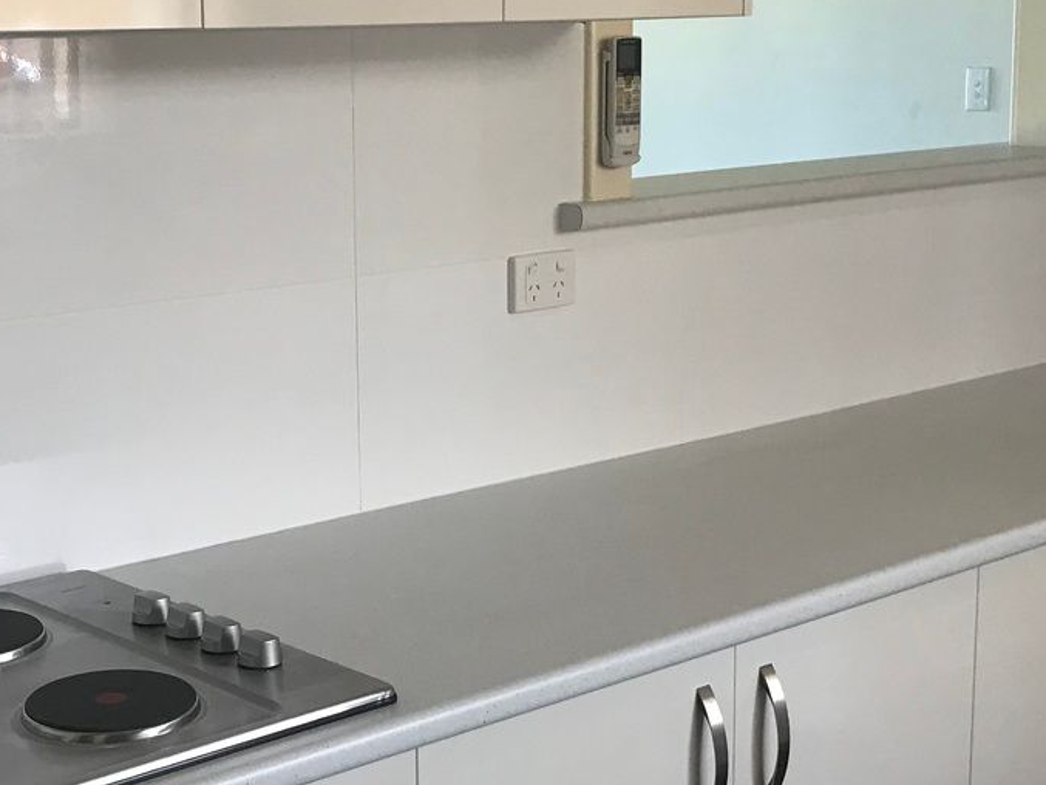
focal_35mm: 62
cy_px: 393
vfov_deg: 23.7
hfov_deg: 30.7
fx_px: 1874
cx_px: 278
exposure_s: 1/33
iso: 25
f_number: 1.8
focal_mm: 3.99
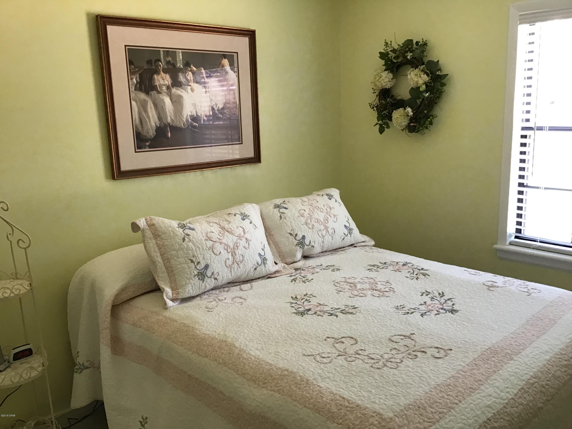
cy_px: 214
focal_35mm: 31
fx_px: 512
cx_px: 286
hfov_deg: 58.4
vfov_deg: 45.4
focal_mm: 3.3
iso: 64
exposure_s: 1/30
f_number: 2.4
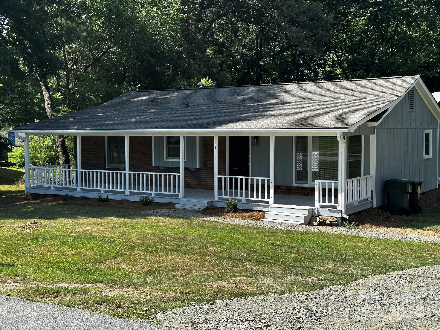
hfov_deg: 39.7
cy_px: 165
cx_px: 220
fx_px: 610
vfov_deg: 30.3
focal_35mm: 48
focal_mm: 6.86
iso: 64
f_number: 1.78
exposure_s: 1/1721
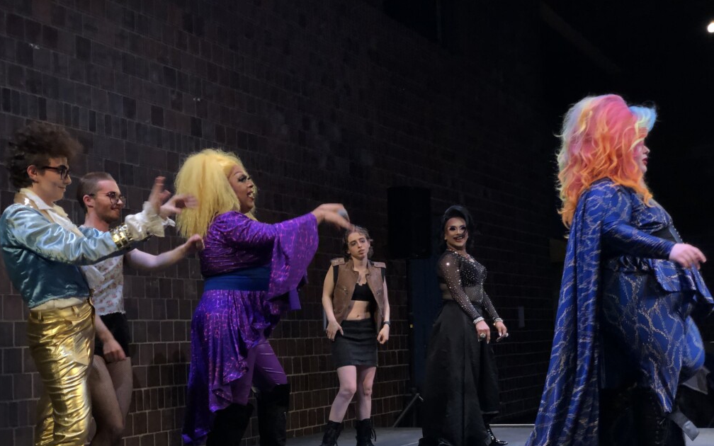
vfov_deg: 23.1
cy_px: 270
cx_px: 354
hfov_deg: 36.3
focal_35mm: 56
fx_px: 1090
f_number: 2.4
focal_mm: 6
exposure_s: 1/55
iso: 80
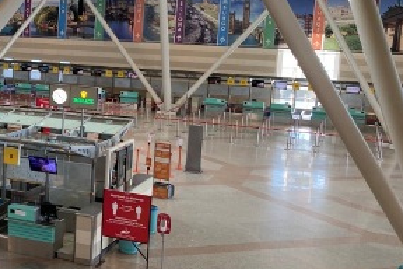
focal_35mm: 64
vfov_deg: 21.2
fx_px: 716
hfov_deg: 28.9
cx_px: -24
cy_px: 99
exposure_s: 1/50
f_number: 1.8
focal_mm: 3.99
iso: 50
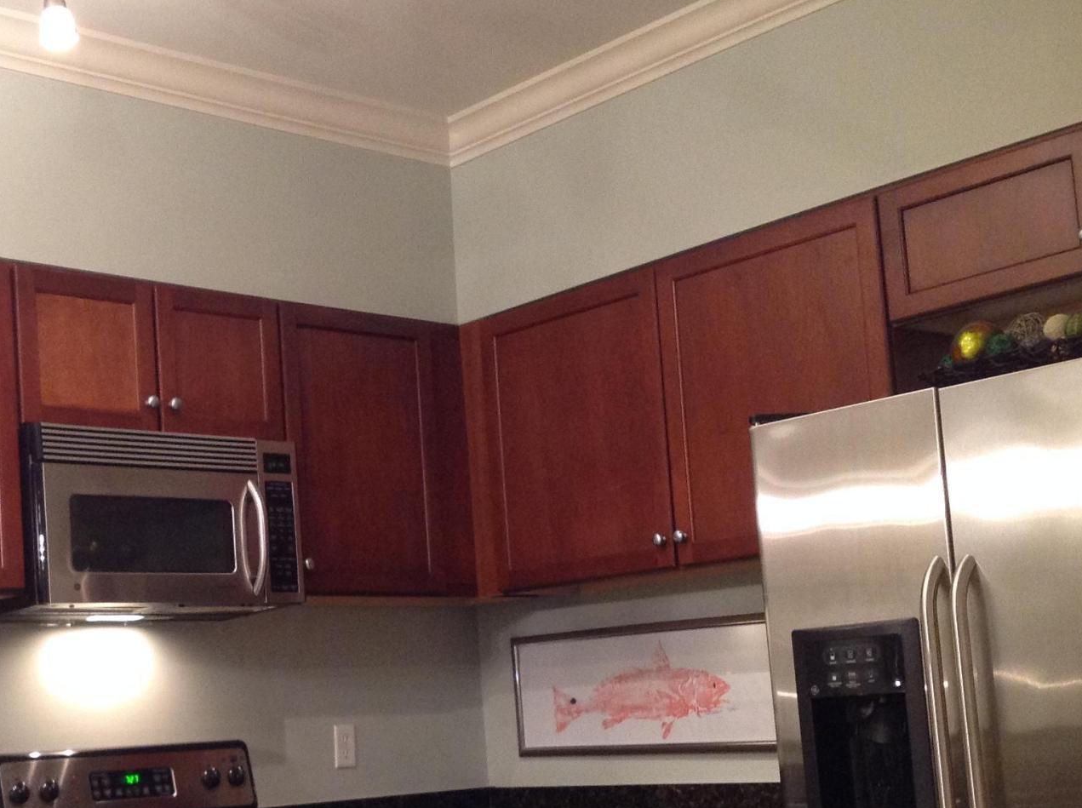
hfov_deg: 32.3
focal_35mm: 59
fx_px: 1841
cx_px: 297
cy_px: 599
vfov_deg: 24.5
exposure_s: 1/15
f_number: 2.4
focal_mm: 4.28
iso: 250
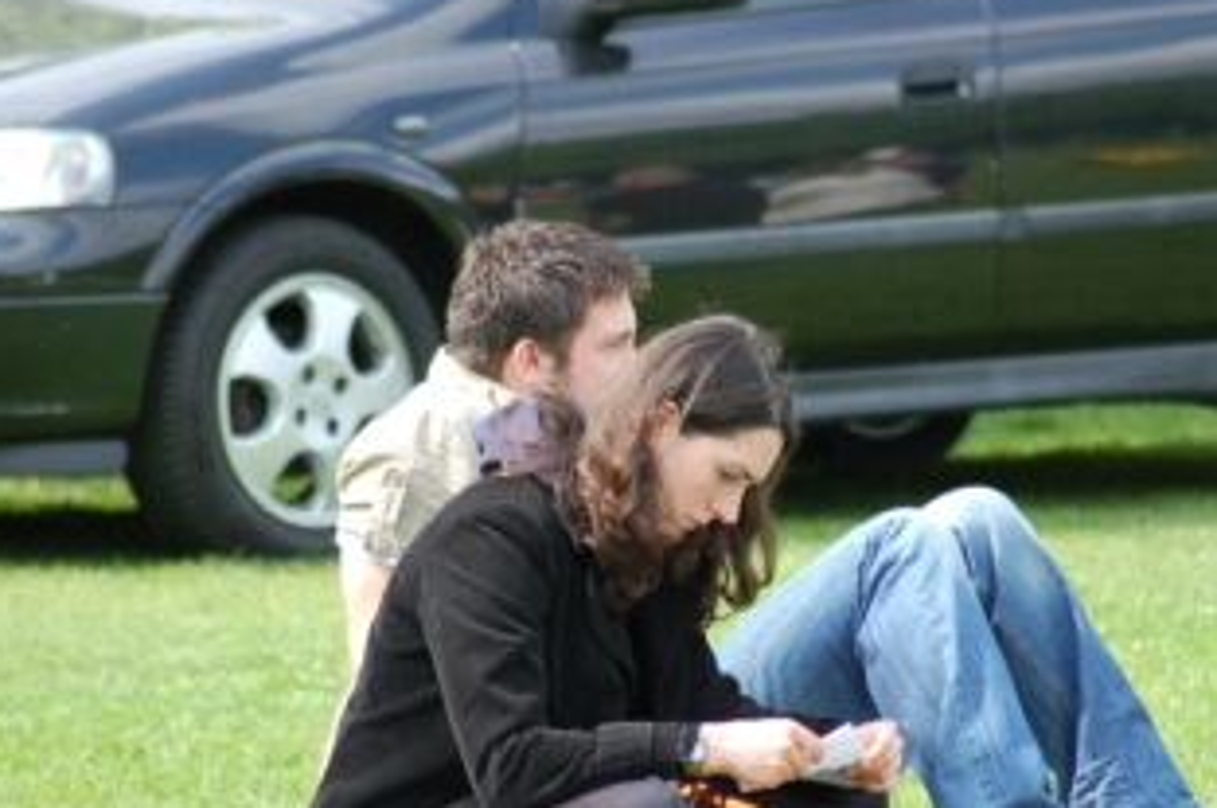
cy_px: 465
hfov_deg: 5.6
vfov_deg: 3.7
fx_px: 12489
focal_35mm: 370
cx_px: 673
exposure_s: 1/500
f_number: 4.8
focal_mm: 170
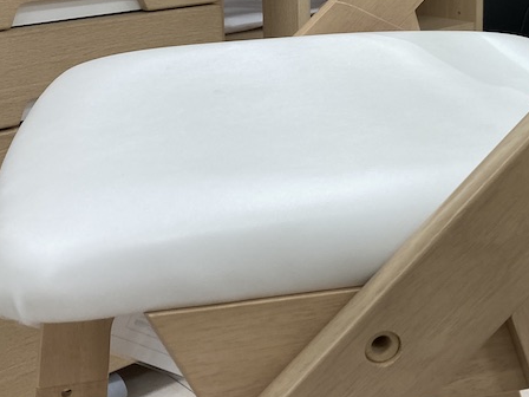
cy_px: 51
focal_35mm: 64
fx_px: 978
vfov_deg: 22.5
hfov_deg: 29.5
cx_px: 432
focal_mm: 3.99
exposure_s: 1/120
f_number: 1.8
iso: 64
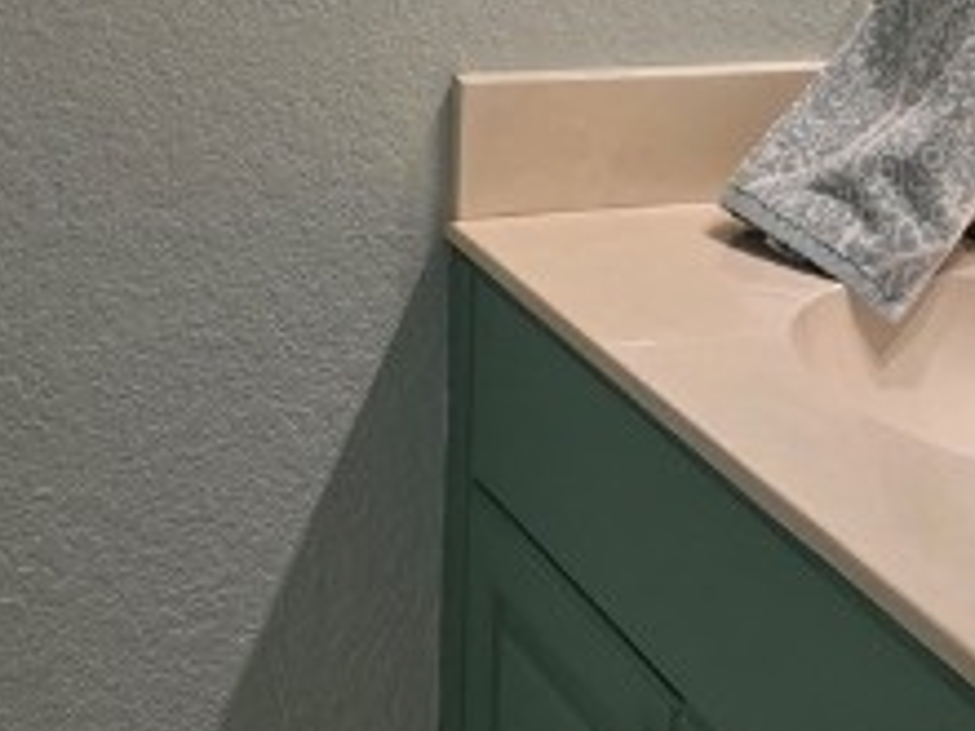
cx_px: 1188
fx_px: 3014
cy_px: 18
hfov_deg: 17.5
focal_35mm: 107
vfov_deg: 13.7
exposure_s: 1/120
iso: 50
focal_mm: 6.3
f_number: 1.7
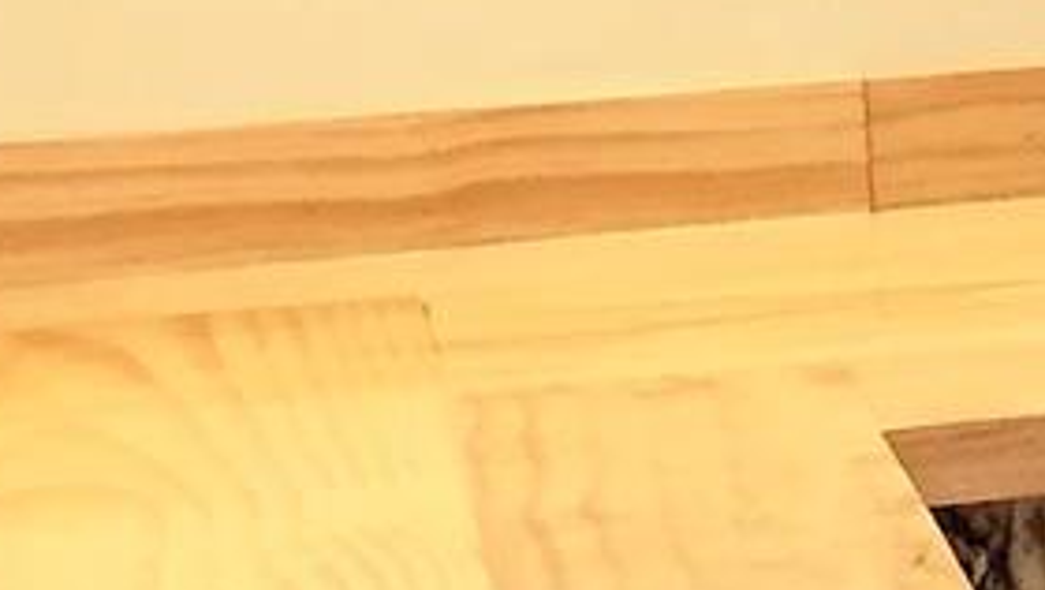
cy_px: 11
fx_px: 6406
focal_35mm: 231
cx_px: 2810
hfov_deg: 8.3
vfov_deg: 5.3
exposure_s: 1/30
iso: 40
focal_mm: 4.15
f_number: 2.2
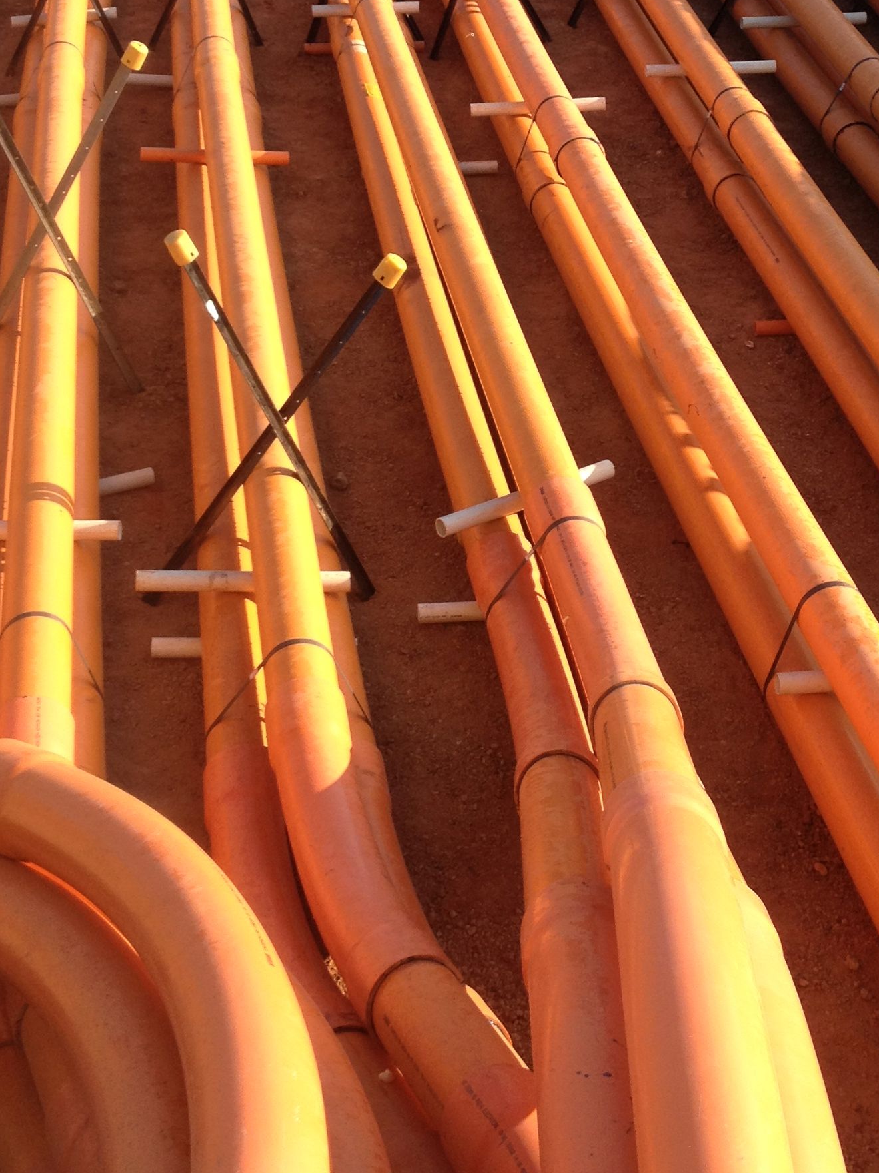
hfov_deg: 22.6
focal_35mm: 65
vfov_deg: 29.4
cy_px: 323
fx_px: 2201
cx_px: 453
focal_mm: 4.28
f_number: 2.4
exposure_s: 1/557
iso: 50
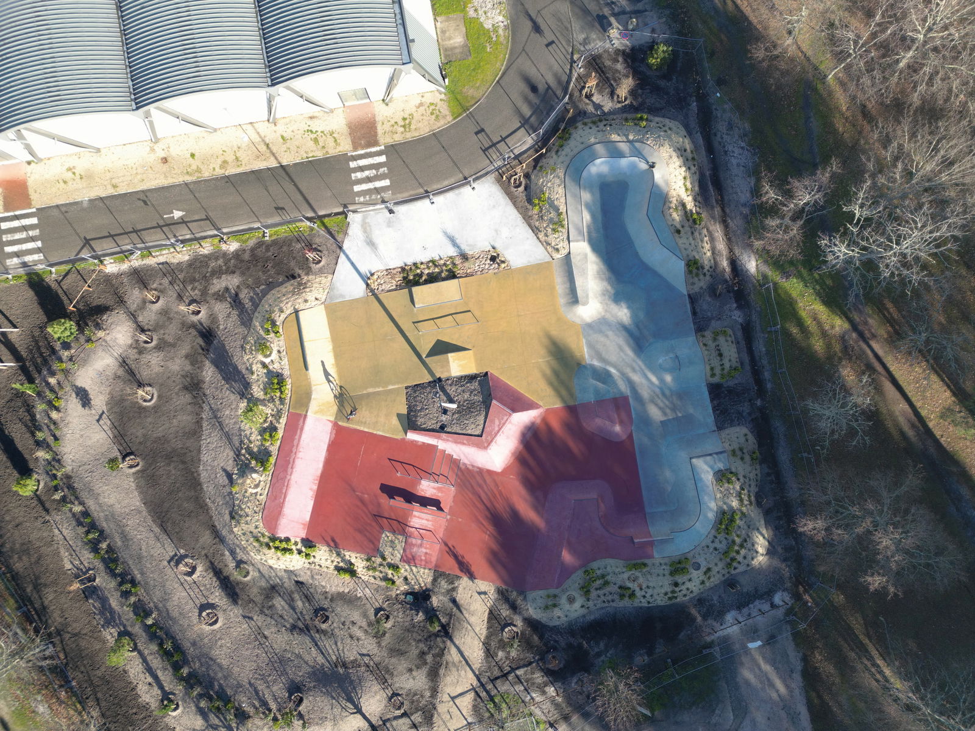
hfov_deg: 71.6
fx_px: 676
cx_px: 488
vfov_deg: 56.8
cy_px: 366
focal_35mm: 24
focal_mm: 6.72
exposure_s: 1/640
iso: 100
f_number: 1.7
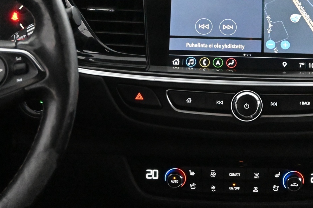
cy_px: 103
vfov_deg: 14.3
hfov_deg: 21.0
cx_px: 246
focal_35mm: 96
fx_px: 833
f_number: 5.3
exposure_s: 1/60
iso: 16000
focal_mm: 37
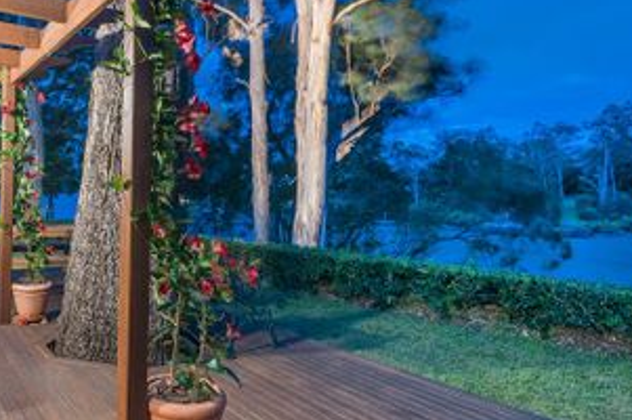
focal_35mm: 25
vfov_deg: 50.5
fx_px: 438
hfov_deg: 66.5
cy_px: 150
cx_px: 149
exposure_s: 5
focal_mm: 16
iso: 400
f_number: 8
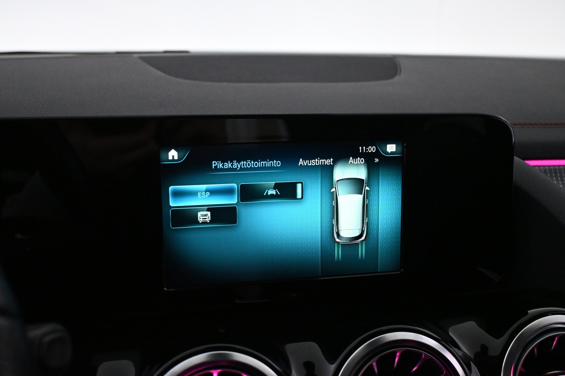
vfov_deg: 34.2
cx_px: 282
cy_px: 188
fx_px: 612
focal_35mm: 39
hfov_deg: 49.6
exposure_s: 1/160
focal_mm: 26
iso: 4000
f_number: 4.5
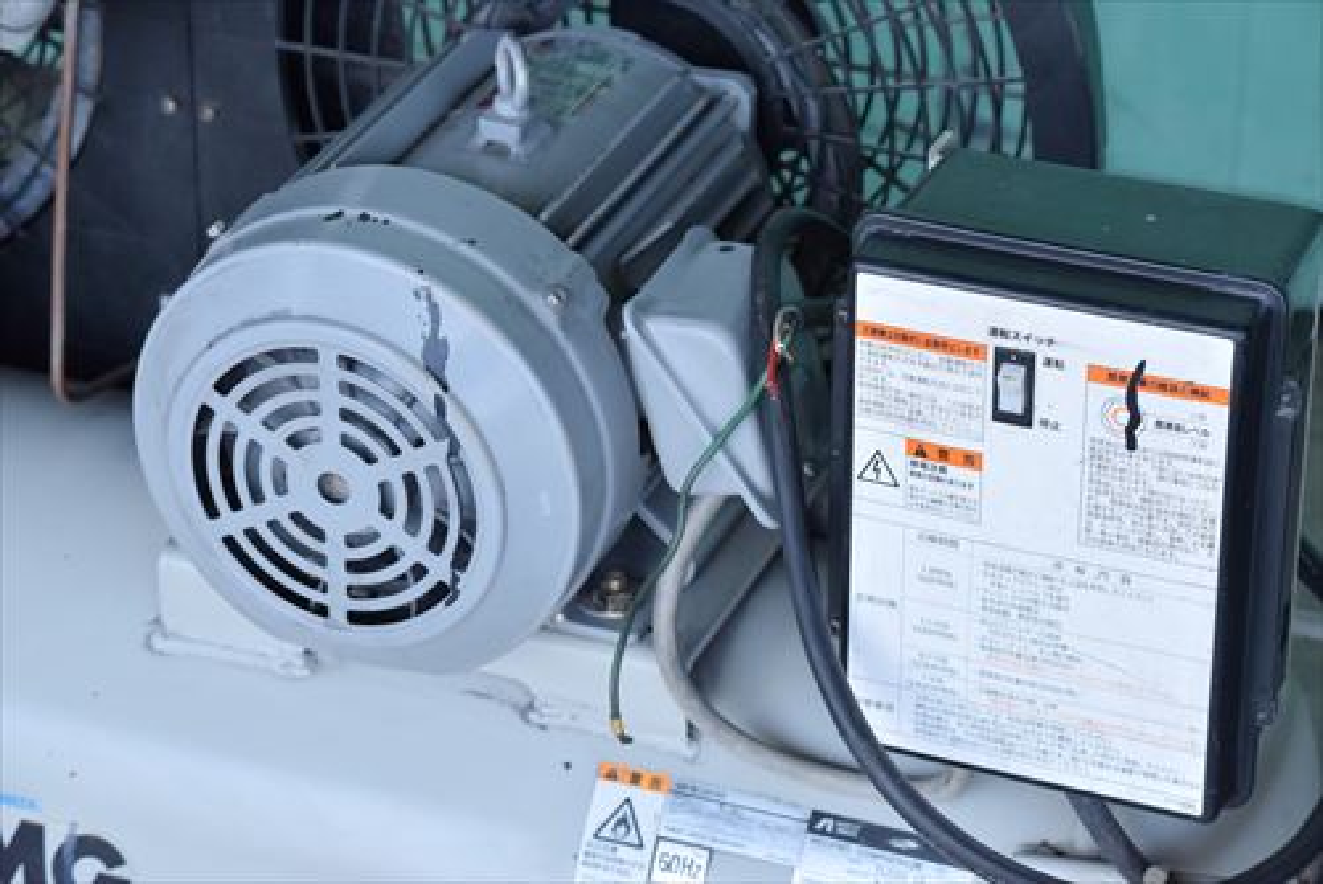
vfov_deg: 13.4
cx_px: 662
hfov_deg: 20.0
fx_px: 3751
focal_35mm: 102
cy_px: 442
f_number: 6.3
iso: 1250
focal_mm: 68
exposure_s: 1/800
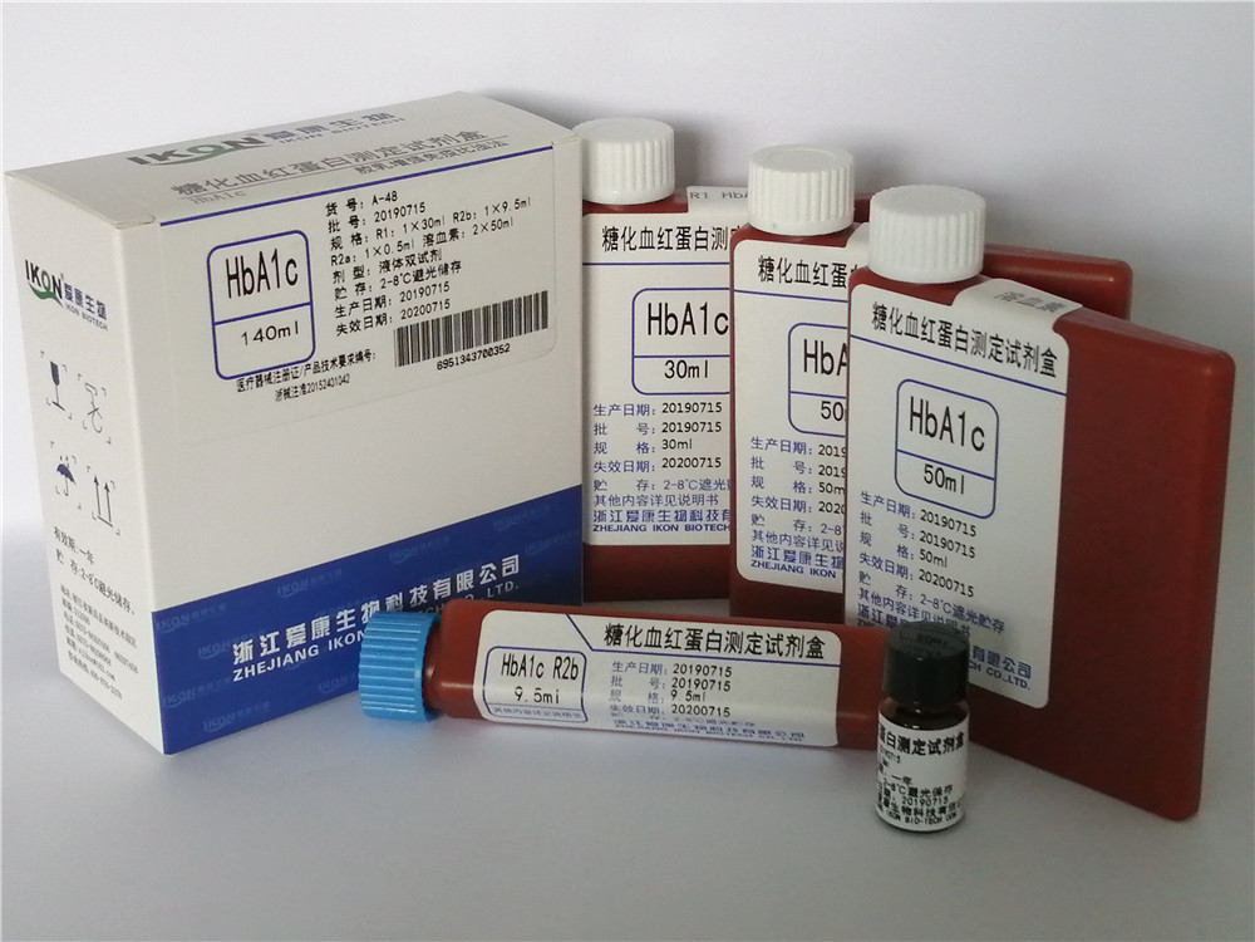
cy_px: 471
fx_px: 2284
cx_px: 628
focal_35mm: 63
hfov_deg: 30.7
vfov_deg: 23.3
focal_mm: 3.64
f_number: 1.8
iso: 100
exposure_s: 1/100
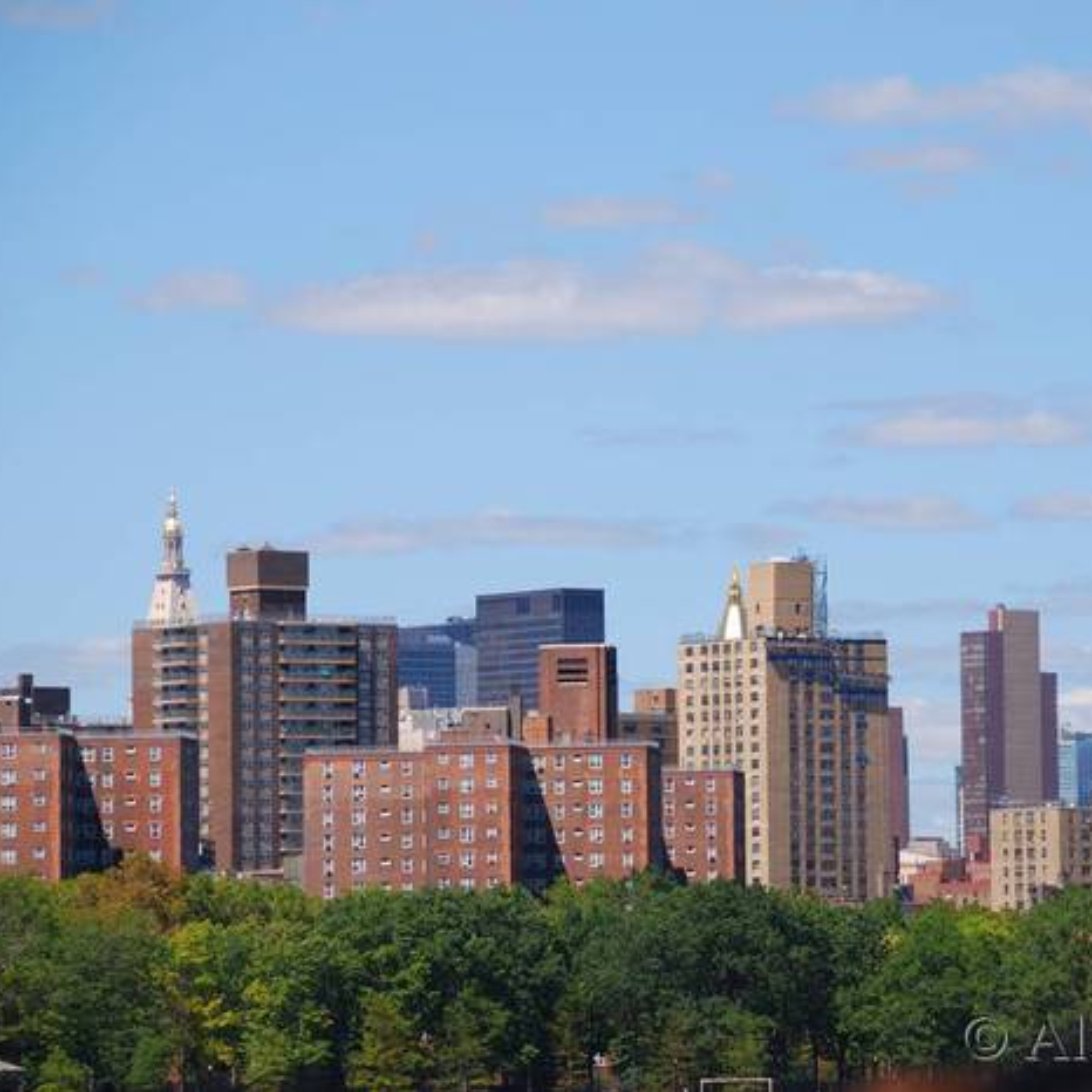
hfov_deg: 7.6
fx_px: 8209
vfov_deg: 7.6
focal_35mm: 230
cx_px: 691
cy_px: 546
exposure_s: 1/500
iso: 100
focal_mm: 120
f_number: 5.6
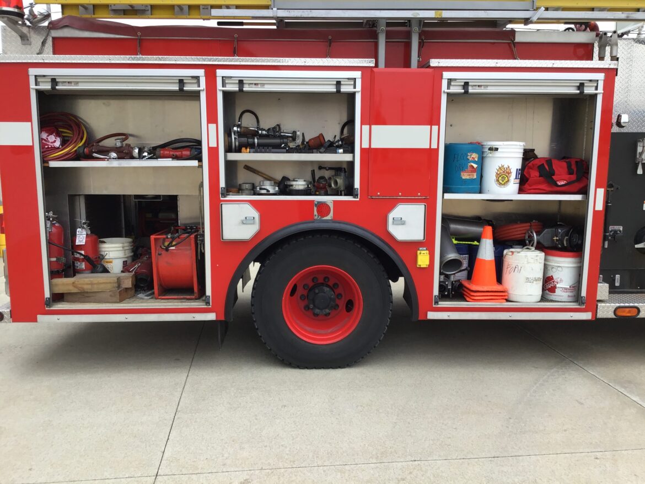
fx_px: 578
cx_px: 322
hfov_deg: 58.3
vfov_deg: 45.5
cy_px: 242
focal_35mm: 31
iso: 32
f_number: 2.4
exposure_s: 1/100
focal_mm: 3.3
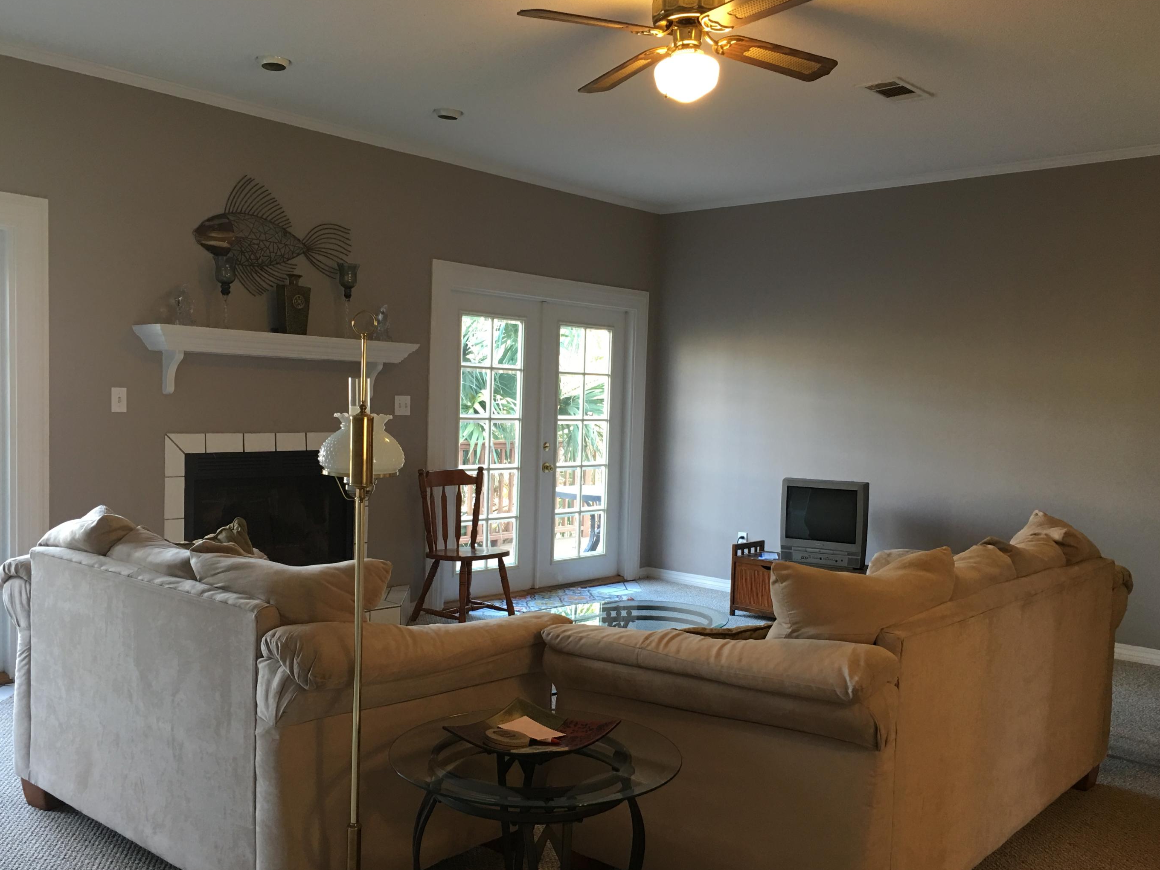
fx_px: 1072
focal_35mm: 32
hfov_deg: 56.8
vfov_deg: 44.1
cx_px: 556
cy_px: 468
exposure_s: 1/15
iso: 40
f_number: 2.2
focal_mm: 4.15
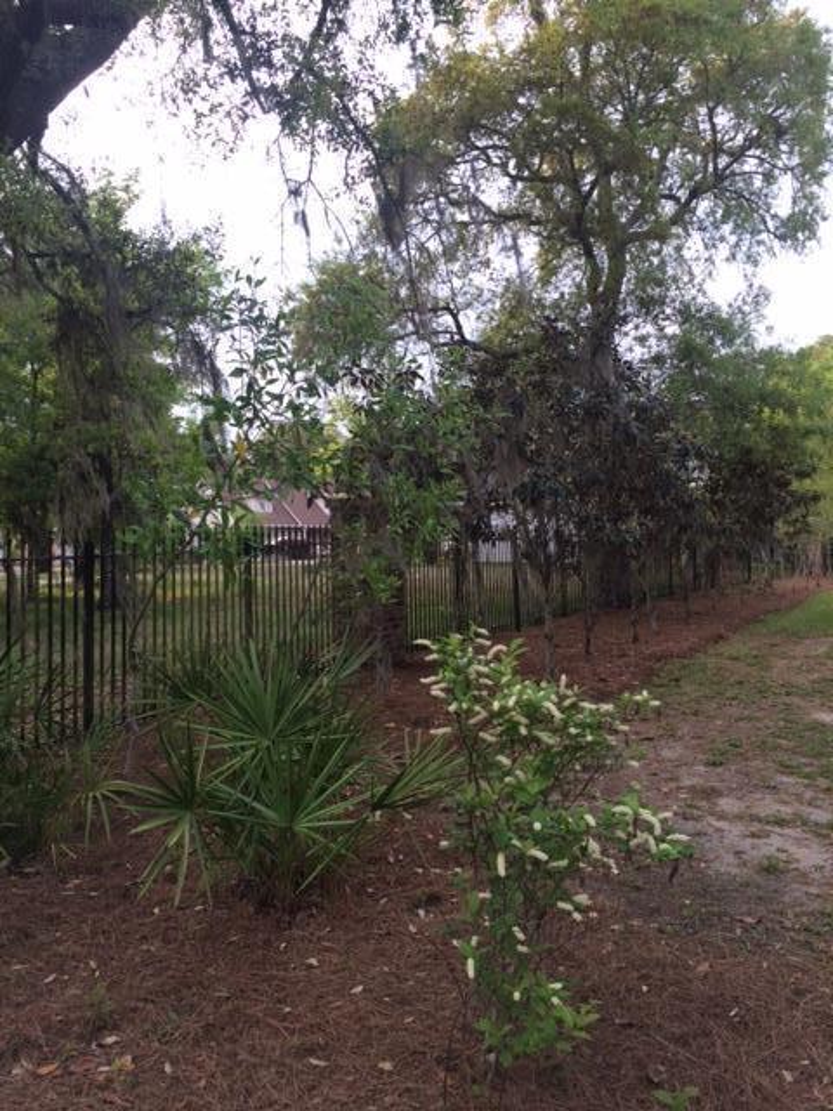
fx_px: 930
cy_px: 556
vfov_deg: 61.7
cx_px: 416
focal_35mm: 29
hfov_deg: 48.2
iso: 32
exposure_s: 1/131
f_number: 2.2
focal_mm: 4.15
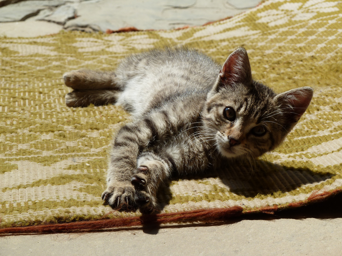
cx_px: 171
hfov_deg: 18.9
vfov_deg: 14.2
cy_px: 128
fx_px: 1028
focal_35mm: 104
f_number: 4.3
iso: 80
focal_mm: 17
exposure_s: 1/500
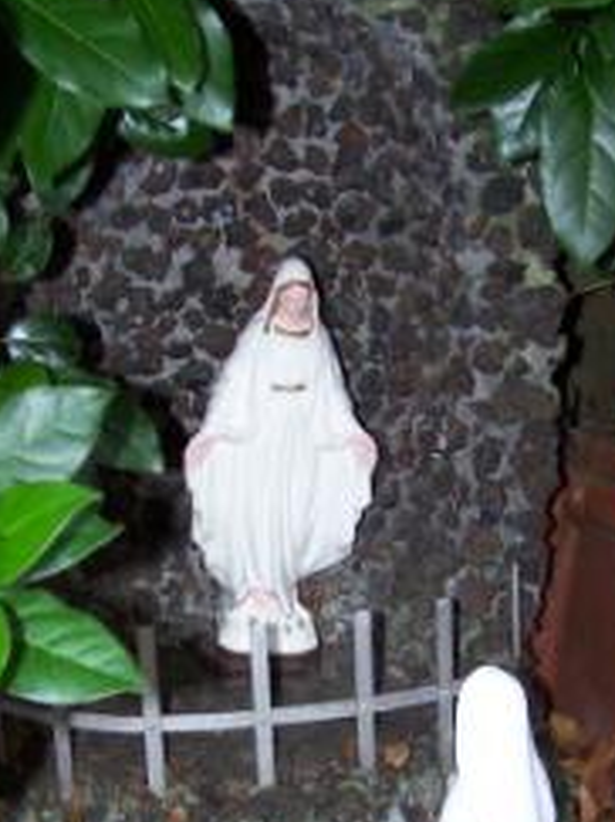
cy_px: 595
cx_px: 314
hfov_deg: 21.0
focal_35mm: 70
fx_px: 1660
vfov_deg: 27.5
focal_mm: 6.3
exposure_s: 1/60
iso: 140
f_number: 2.8
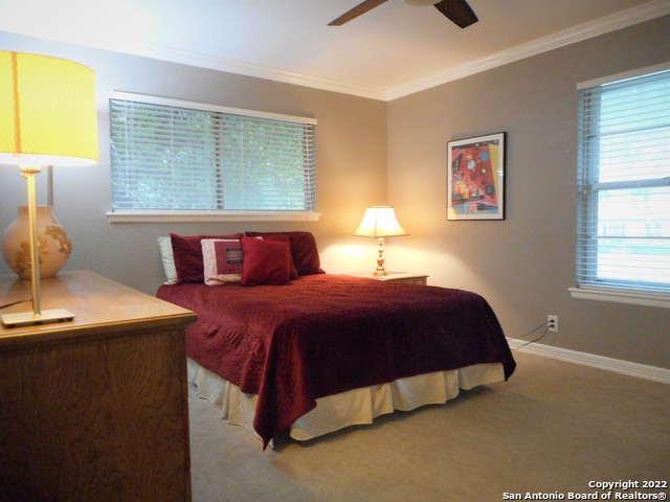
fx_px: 484
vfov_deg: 54.9
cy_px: 251
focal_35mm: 25
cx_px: 335
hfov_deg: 69.4
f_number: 3.7
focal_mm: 4.5
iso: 560
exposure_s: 1/8
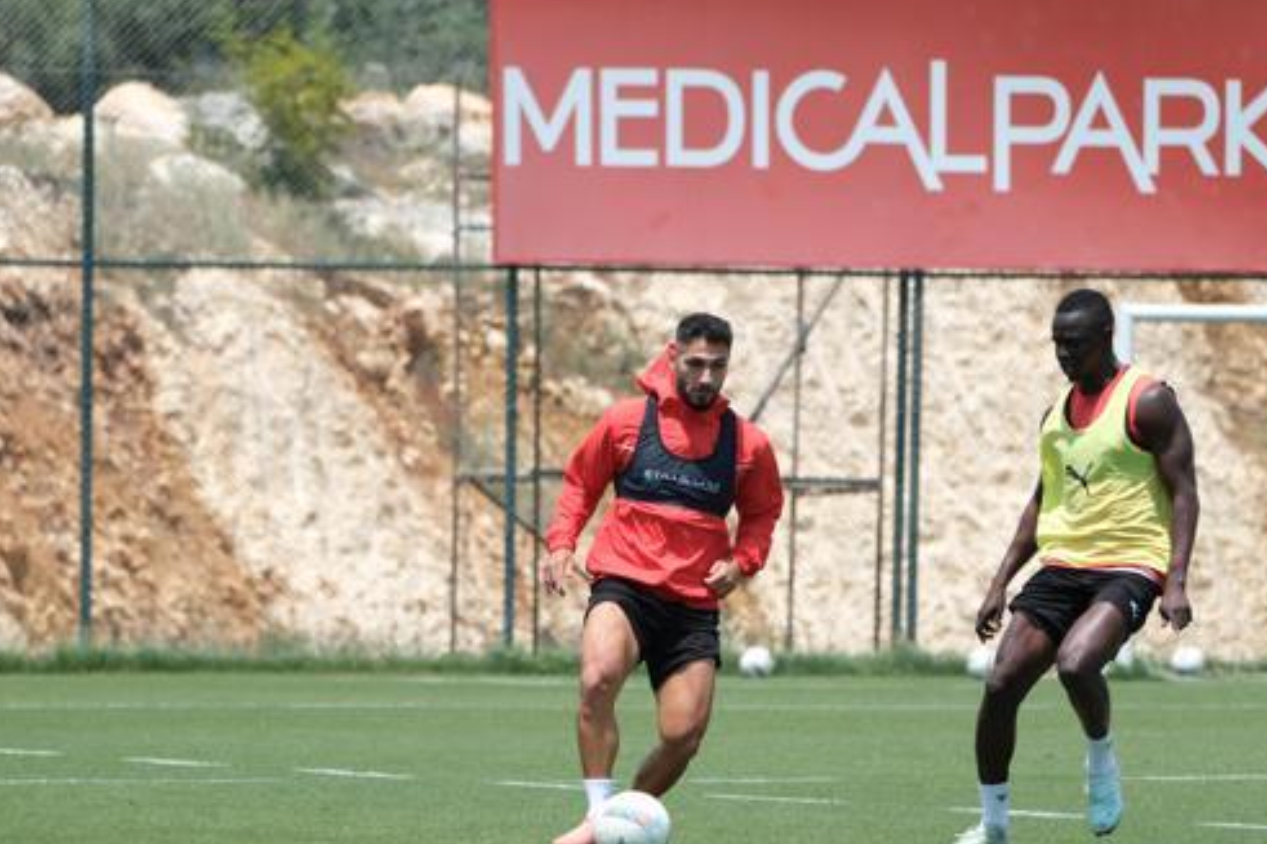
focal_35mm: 332
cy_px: 488
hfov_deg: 6.2
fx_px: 11680
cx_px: 737
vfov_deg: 4.1
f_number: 4.8
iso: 200
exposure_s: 1/1000
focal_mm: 176.7
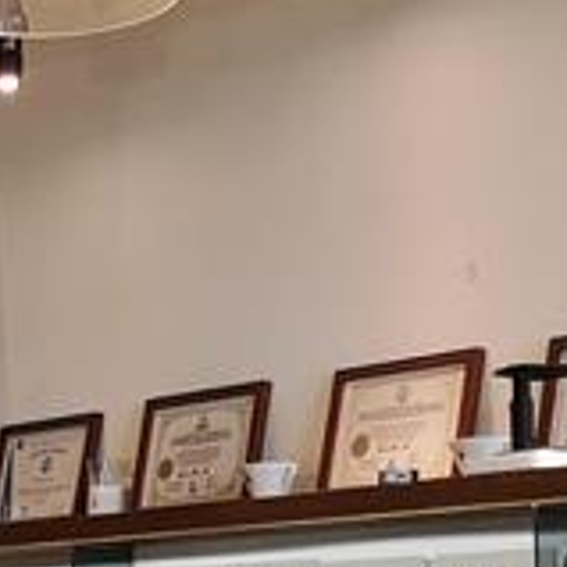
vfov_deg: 14.3
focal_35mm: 120
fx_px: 2224
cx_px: -68
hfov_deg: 14.2
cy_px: 549
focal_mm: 3.95
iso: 125
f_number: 1.8
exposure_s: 1/60
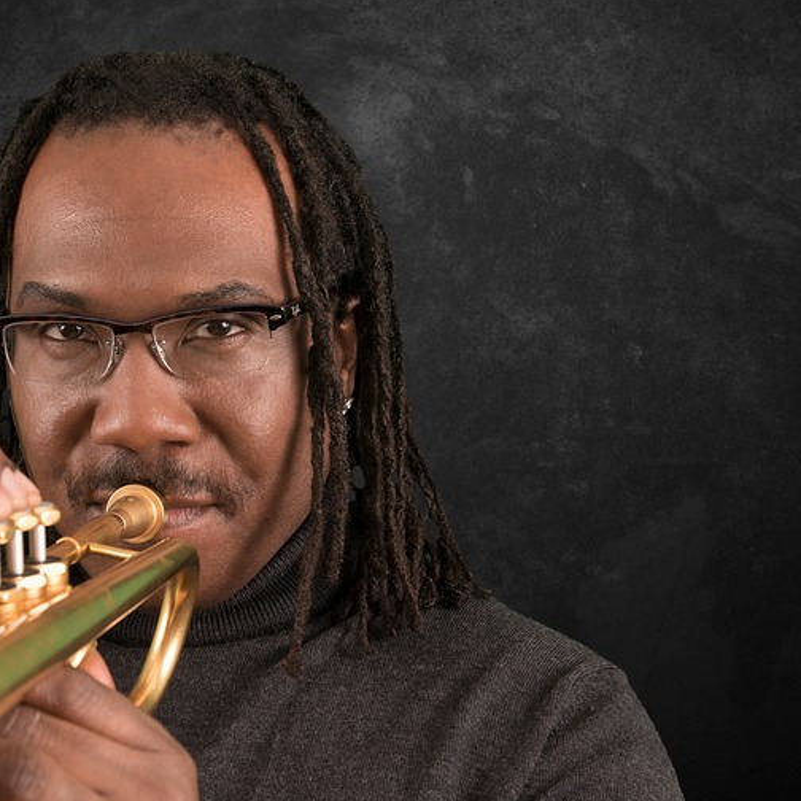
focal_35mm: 75
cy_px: 418
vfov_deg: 23.1
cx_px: 176
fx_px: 1963
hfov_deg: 22.8
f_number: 10
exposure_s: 1/10
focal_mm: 48
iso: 400
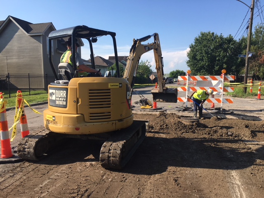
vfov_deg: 48.2
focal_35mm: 29
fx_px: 221
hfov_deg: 61.7
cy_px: 99
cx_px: 132
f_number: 2.2
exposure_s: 1/1148
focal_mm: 4.15
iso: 25
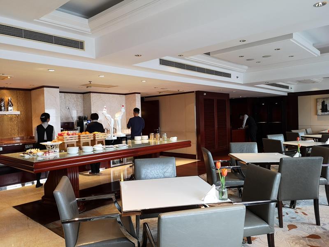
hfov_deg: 65.3
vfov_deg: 51.4
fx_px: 257
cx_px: 164
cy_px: 124
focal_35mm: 27
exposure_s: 1/33.3
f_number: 1.8
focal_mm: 3.95
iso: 160
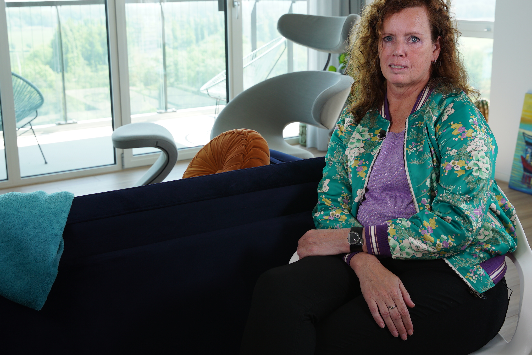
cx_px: 244
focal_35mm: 49
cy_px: 147
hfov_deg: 40.3
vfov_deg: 27.5
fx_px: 724
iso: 100
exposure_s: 1/50
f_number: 5.6
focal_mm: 38
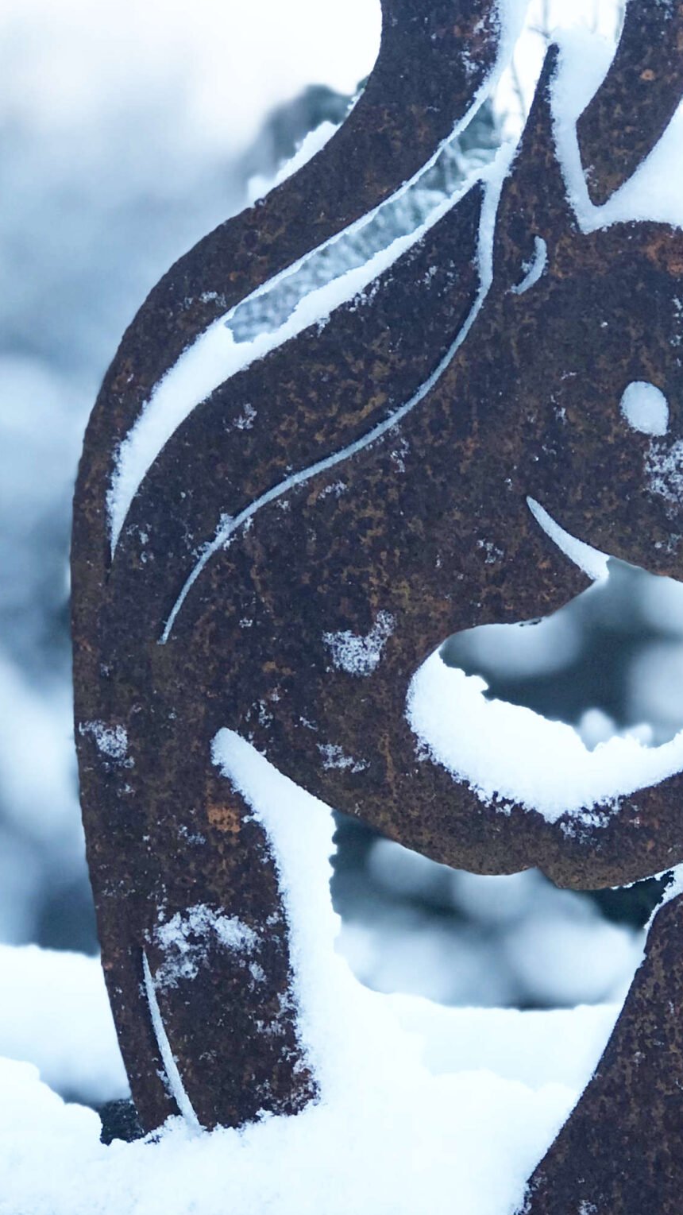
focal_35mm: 104
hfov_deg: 11.6
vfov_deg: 20.6
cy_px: 622
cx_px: 482
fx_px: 3349
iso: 25
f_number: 2.8
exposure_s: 1/40
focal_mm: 6.6
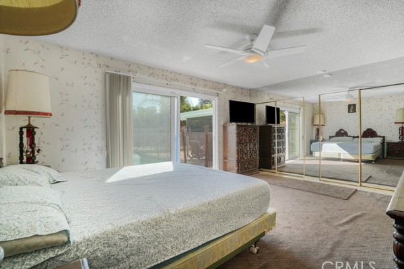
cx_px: 214
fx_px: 180
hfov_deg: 96.6
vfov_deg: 73.7
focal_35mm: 16
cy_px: 133
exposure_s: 1/25
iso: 100
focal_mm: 10
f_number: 22
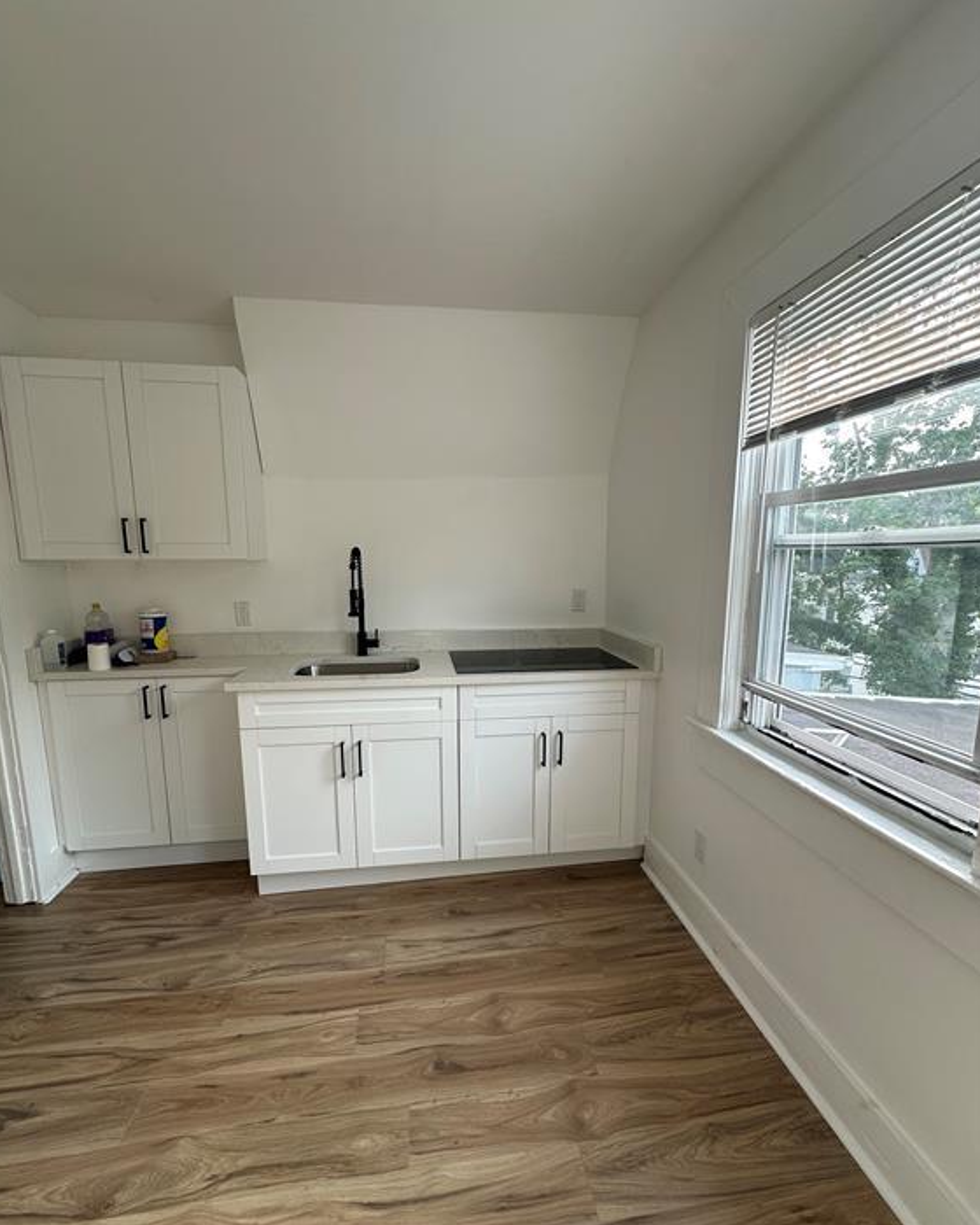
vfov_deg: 96.7
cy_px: 640
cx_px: 485
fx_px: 544
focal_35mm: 15
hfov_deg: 84.0
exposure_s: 1/99
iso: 50
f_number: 2.2
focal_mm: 2.22
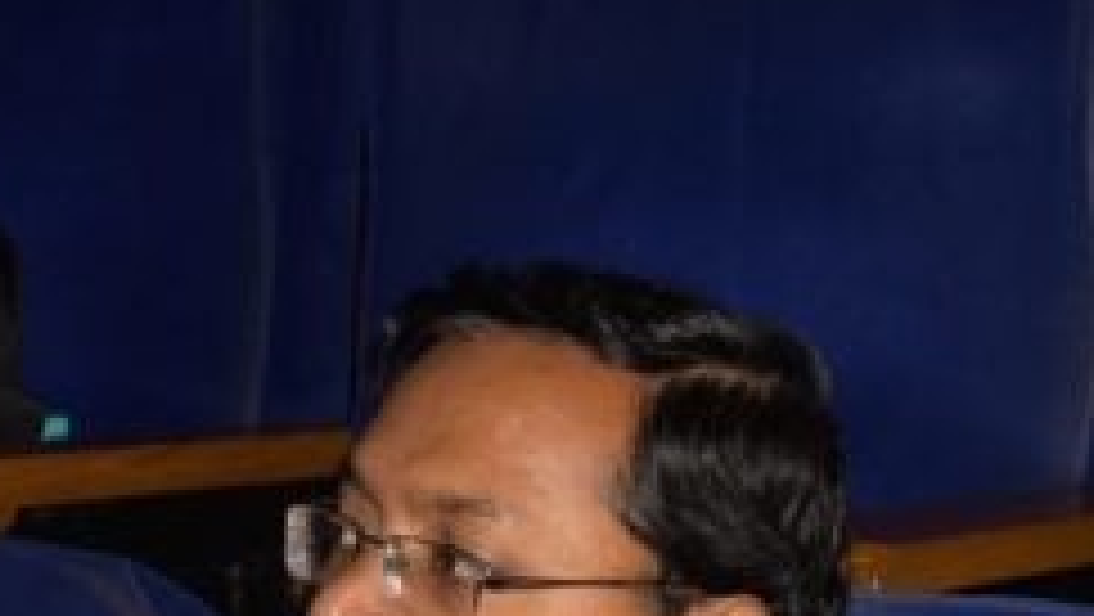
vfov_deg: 5.6
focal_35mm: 212
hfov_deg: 10.2
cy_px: 1090
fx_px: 6153
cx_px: 527
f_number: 7.1
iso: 640
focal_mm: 48
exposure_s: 1/160
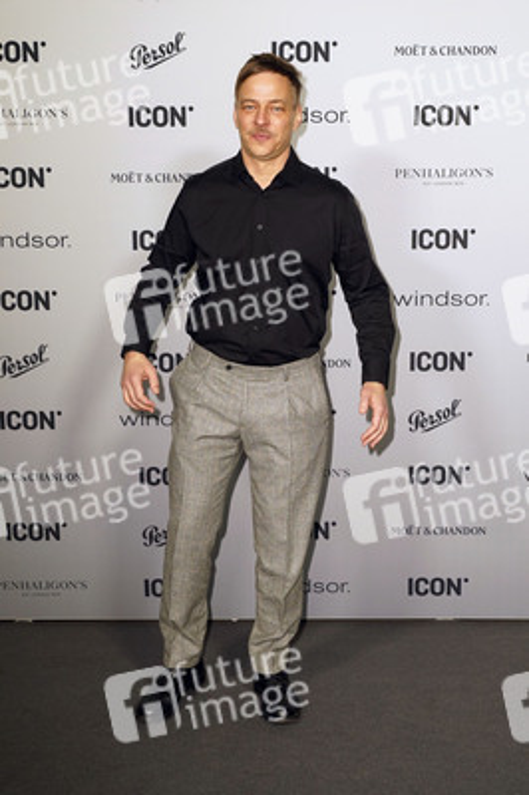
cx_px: 264
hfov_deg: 26.4
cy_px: 398
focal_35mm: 51
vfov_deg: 38.9
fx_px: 1126
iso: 1600
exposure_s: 1/160
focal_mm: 51
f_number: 5.6
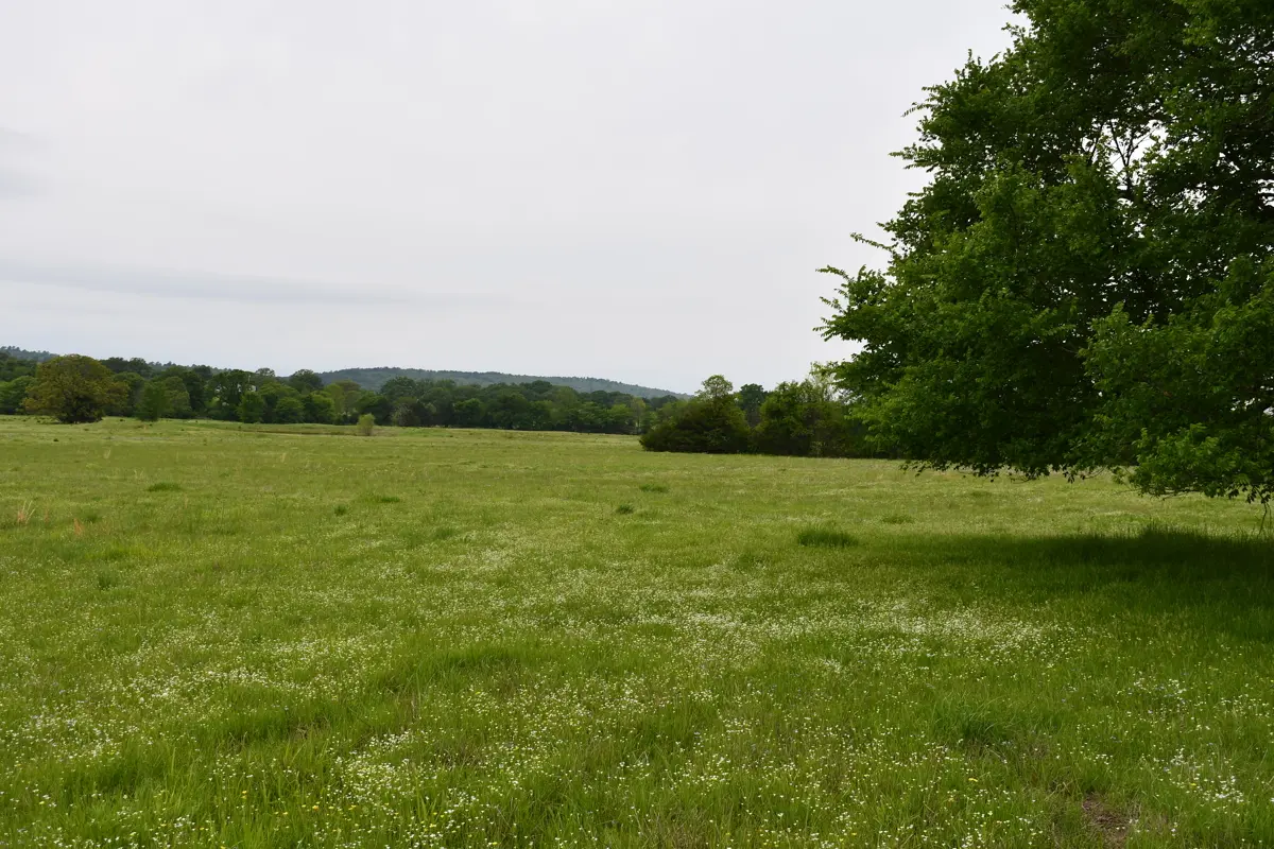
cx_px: 637
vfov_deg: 33.4
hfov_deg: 48.5
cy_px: 424
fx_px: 1415
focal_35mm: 40
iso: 100
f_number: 8
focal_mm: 27
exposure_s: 1/250
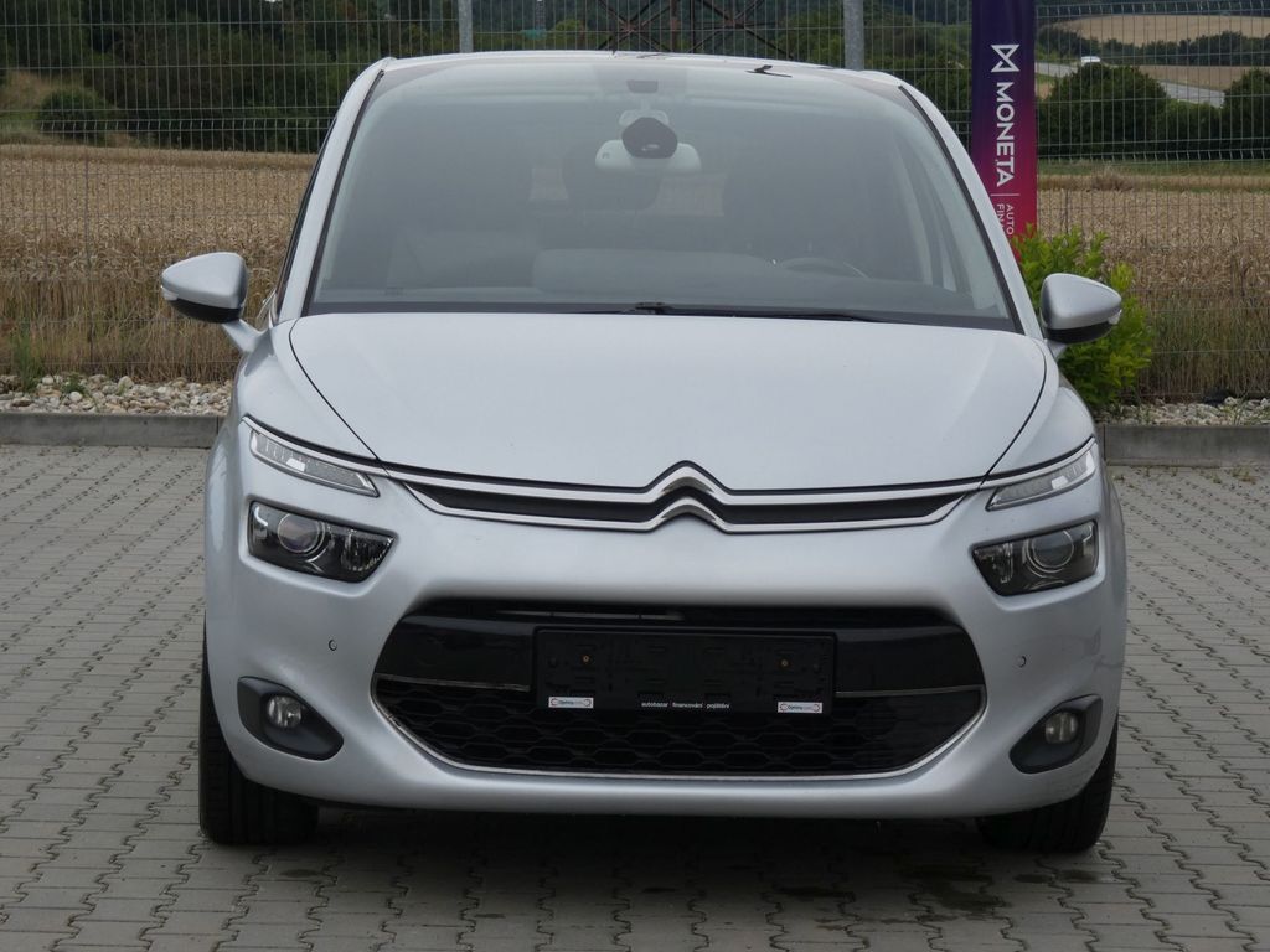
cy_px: 476
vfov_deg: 14.5
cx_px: 635
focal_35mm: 102
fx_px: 3742
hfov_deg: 19.3
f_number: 5.6
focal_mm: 18.3
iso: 80
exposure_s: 1/250
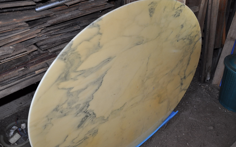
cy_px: 73
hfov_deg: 58.9
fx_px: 209
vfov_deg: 38.8
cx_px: 118
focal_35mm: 33
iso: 250
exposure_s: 1/60
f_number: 3.8
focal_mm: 21
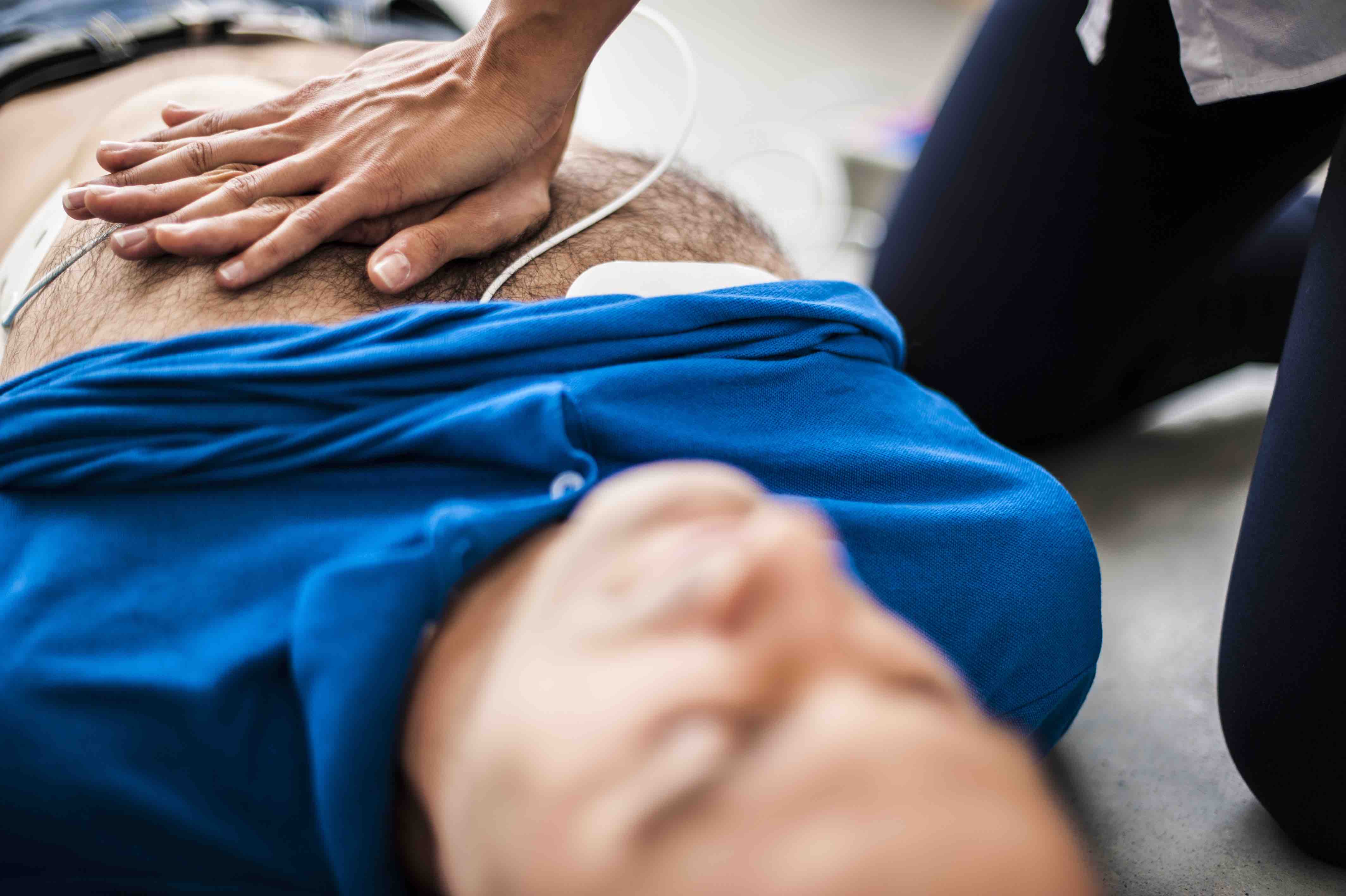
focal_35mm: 50
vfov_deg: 27.0
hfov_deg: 39.6
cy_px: 448
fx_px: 1868
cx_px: 673
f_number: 1.4
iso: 200
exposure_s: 1/1250
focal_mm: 50
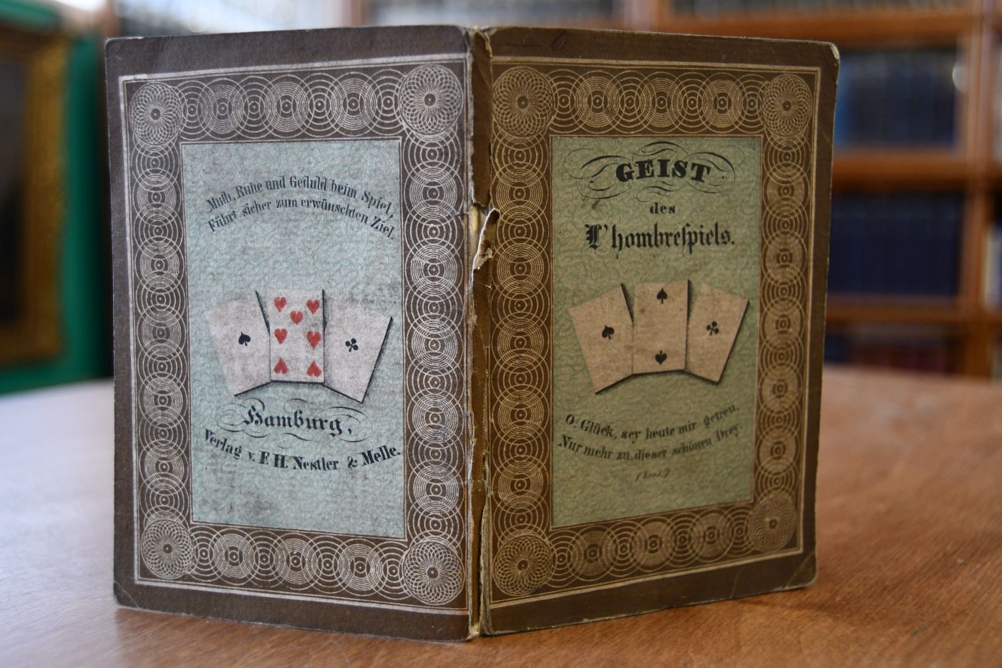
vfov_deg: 36.9
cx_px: 501
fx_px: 1002
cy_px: 334
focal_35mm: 36
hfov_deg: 53.1
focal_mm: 24
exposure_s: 1/125
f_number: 3.8
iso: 1000
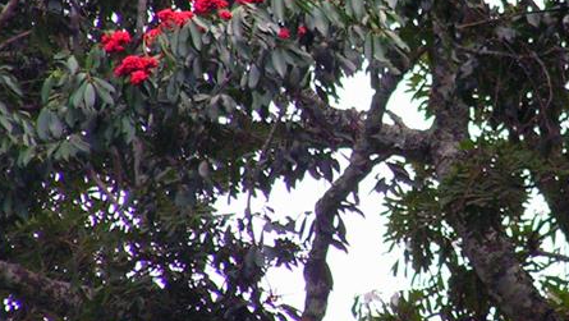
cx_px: 488
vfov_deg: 1.2
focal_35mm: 1056
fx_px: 15943
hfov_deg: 2.0
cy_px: -42
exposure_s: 1/500
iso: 100
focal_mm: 63
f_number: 3.7
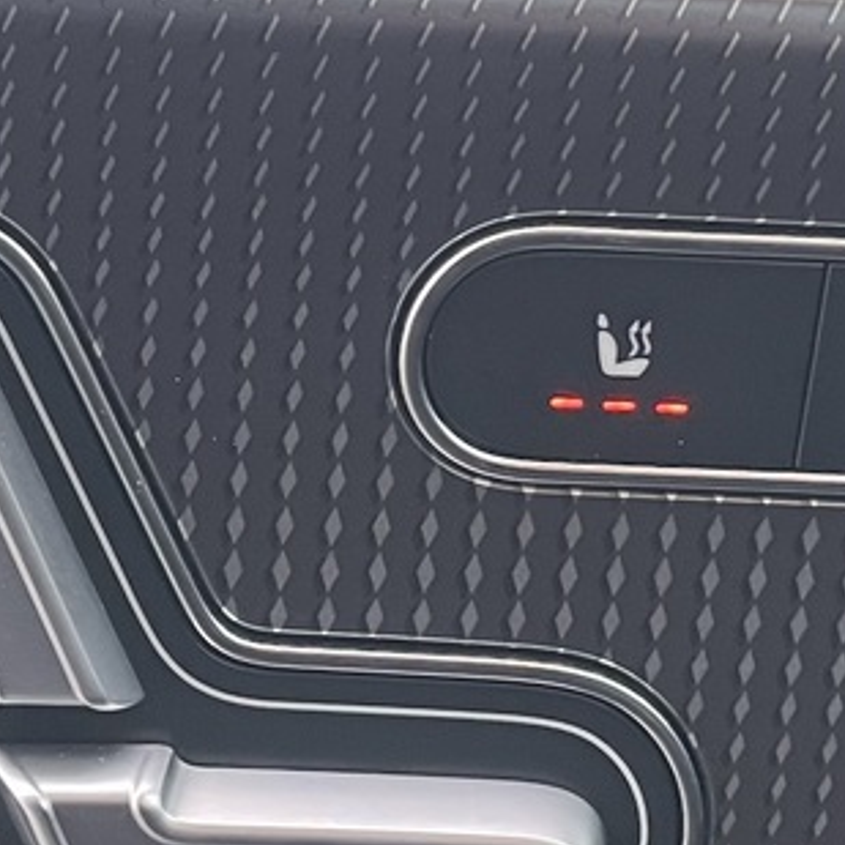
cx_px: 295
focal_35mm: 107
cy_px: 424
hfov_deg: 16.2
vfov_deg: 16.3
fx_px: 2955
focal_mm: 4.2
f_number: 1.6
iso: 125
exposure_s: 1/72
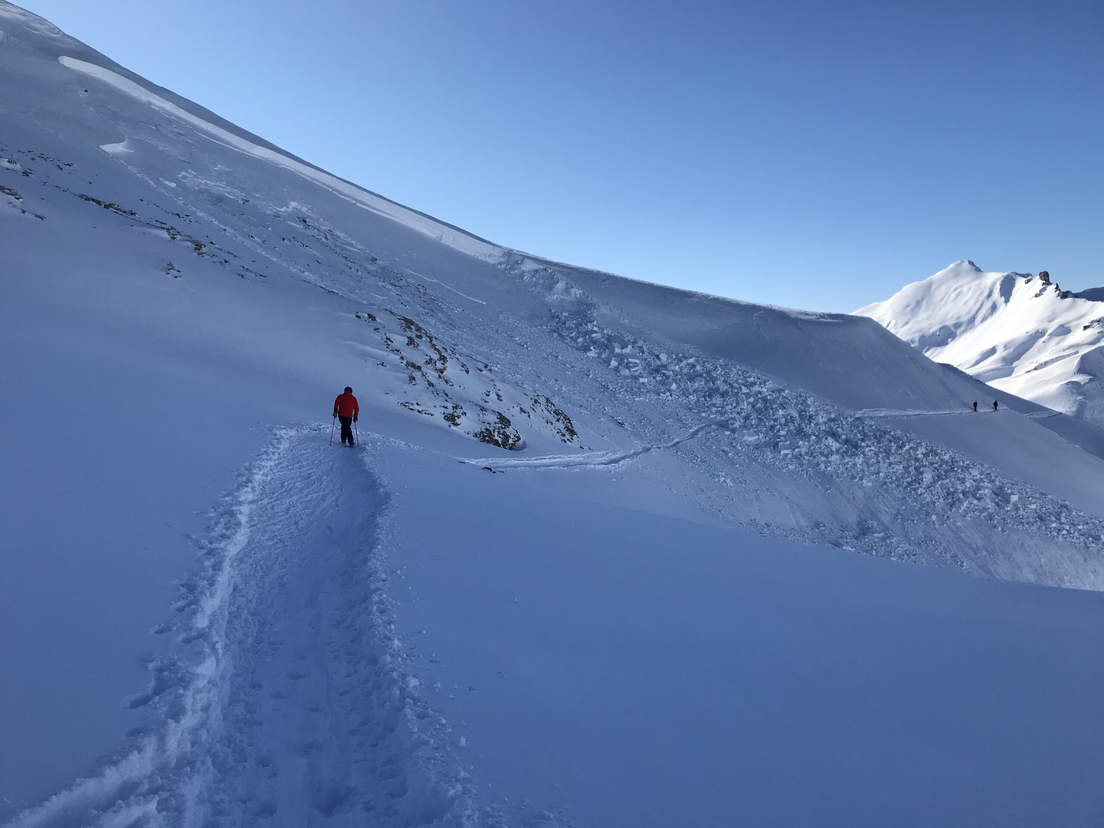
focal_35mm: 28
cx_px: 552
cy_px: 414
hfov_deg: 63.4
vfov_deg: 49.7
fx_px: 893
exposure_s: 1/4566
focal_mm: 3.99
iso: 20
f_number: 1.8
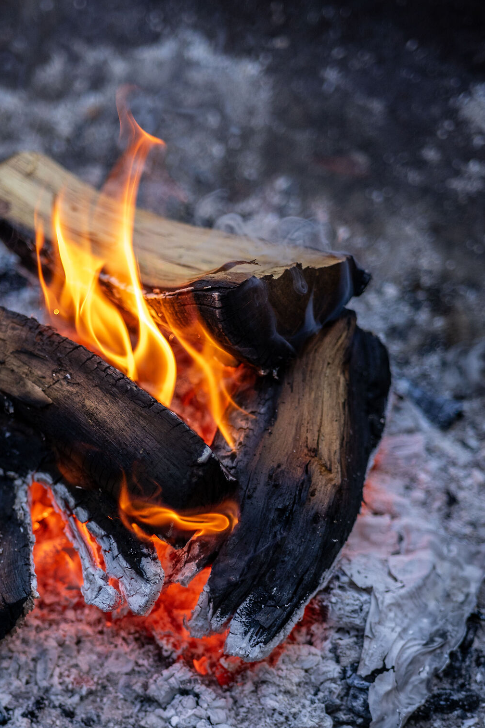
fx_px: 2406
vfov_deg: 17.2
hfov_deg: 11.5
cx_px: 149
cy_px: 496
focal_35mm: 119
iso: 320
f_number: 1.8
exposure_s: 1/400
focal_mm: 75
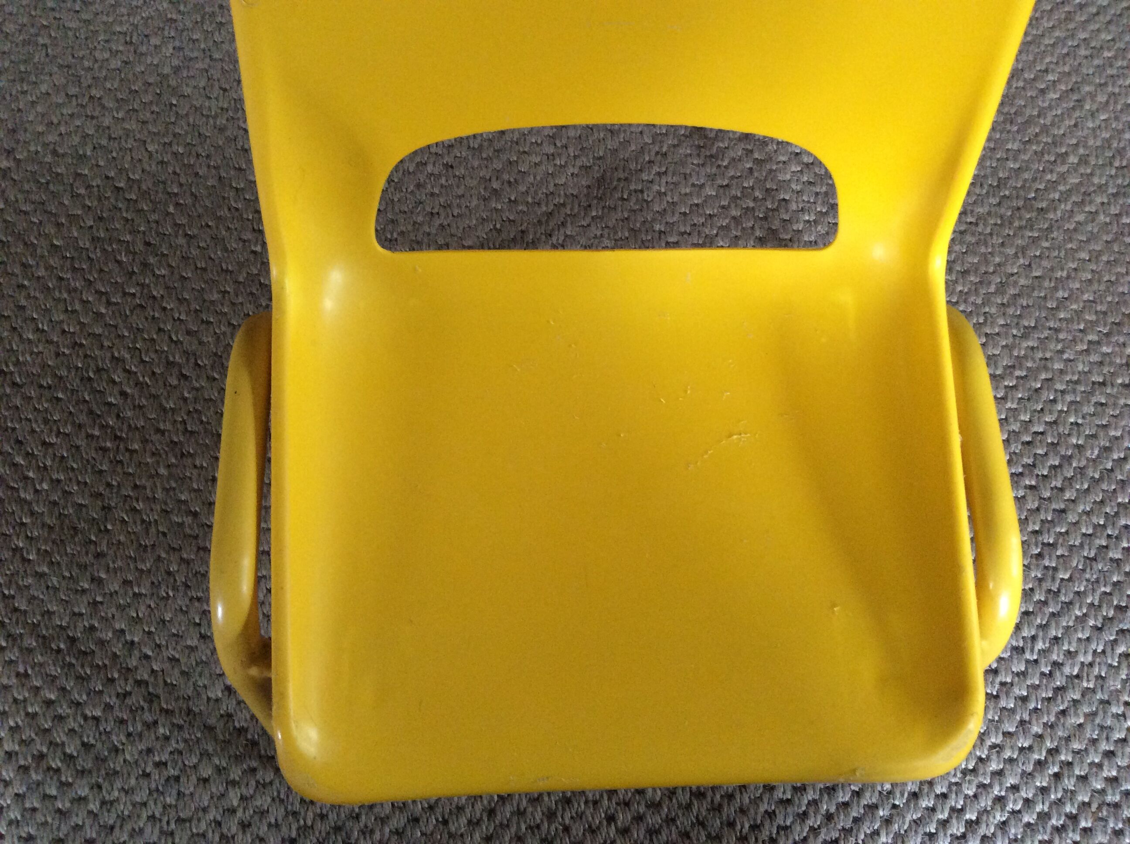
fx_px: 1043
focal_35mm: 32
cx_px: 565
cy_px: 422
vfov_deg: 44.1
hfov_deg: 56.9
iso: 250
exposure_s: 1/25
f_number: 2.4
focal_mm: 3.3
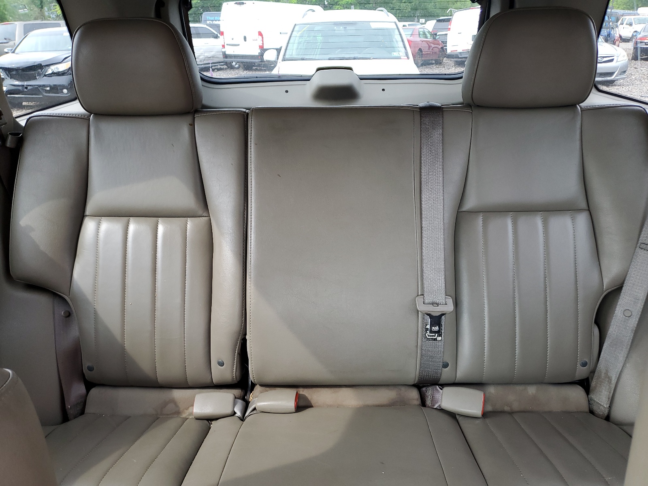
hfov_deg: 67.3
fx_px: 487
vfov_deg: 53.1
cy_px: 243
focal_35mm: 26
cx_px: 324
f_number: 1.5
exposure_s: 1/60.2
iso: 57
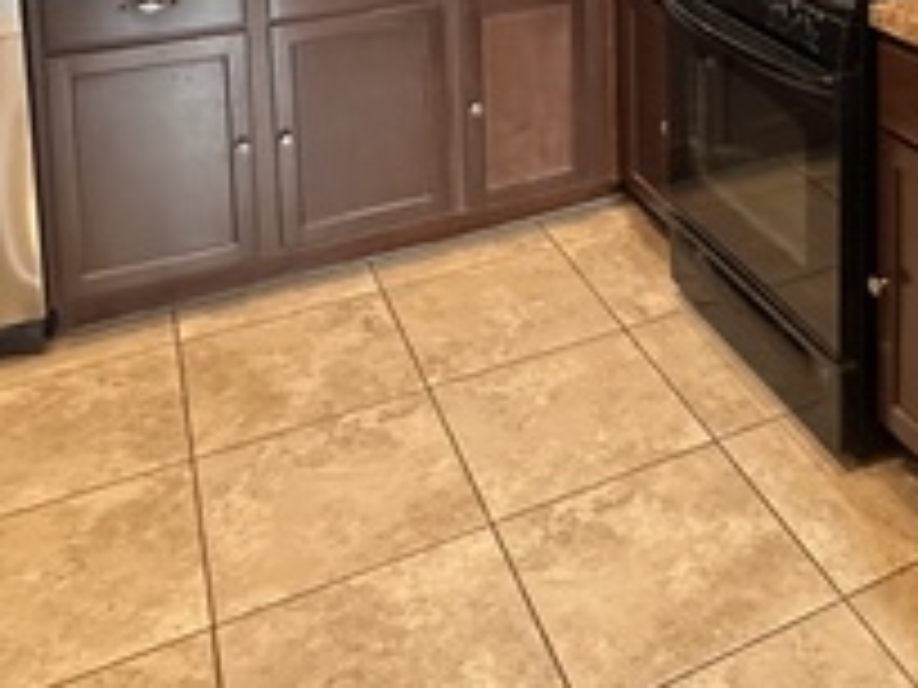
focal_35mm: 44
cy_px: -198
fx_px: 1167
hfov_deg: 40.8
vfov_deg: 27.6
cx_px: 756
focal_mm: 2.22
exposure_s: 1/60
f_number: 2.2
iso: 320
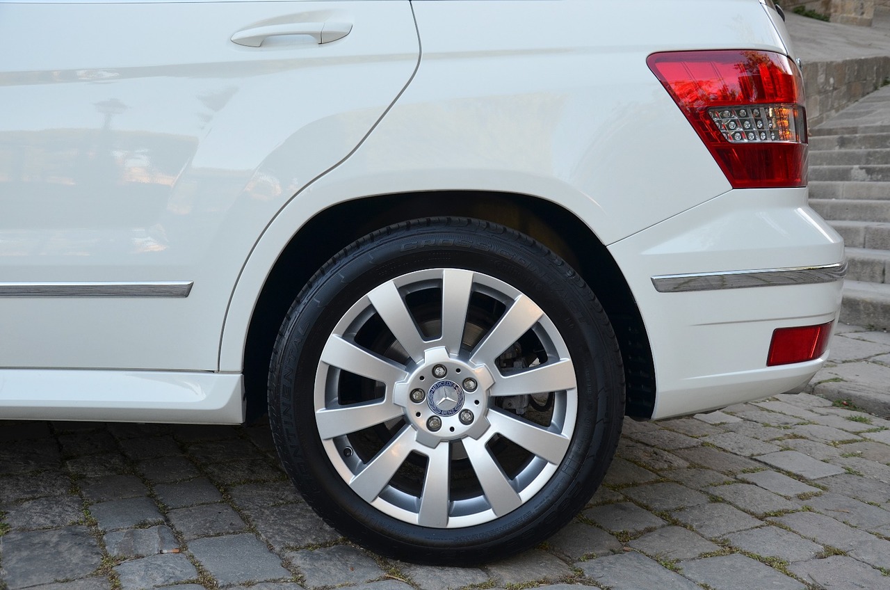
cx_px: 445
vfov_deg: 35.3
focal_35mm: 38
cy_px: 295
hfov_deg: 51.4
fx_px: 925
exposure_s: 1/125
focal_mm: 25
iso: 250
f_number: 5.6
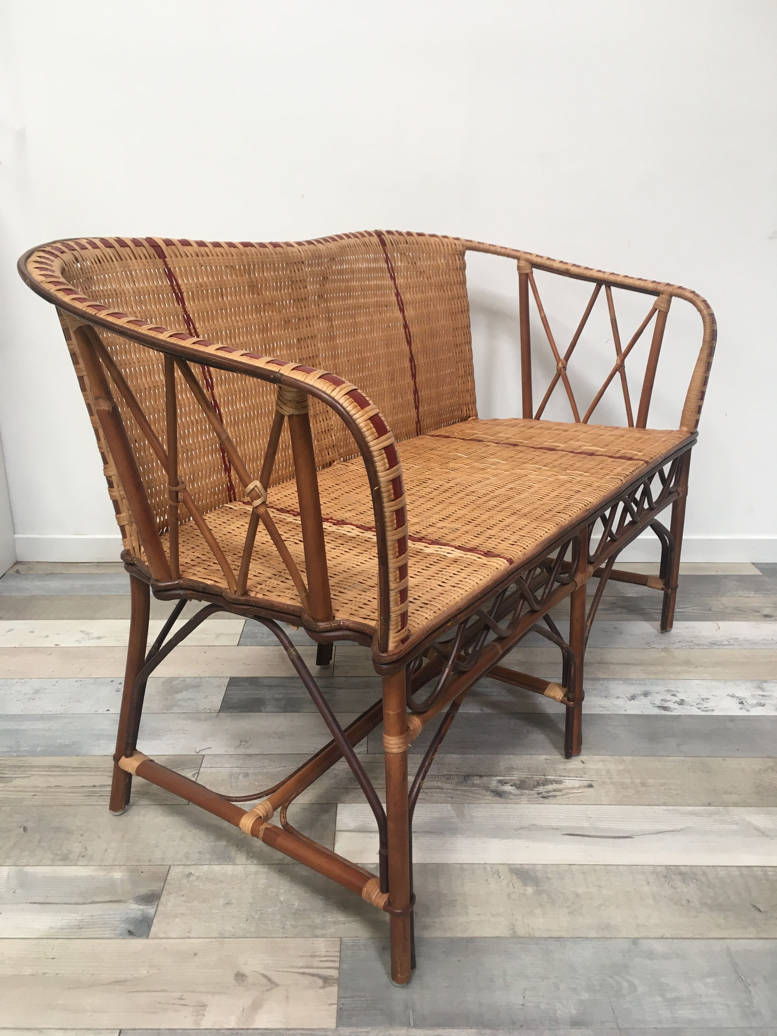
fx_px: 868
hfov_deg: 48.2
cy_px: 518
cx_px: 388
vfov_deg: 61.7
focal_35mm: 29
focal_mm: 4.15
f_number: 2.2
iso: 32
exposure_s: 1/33
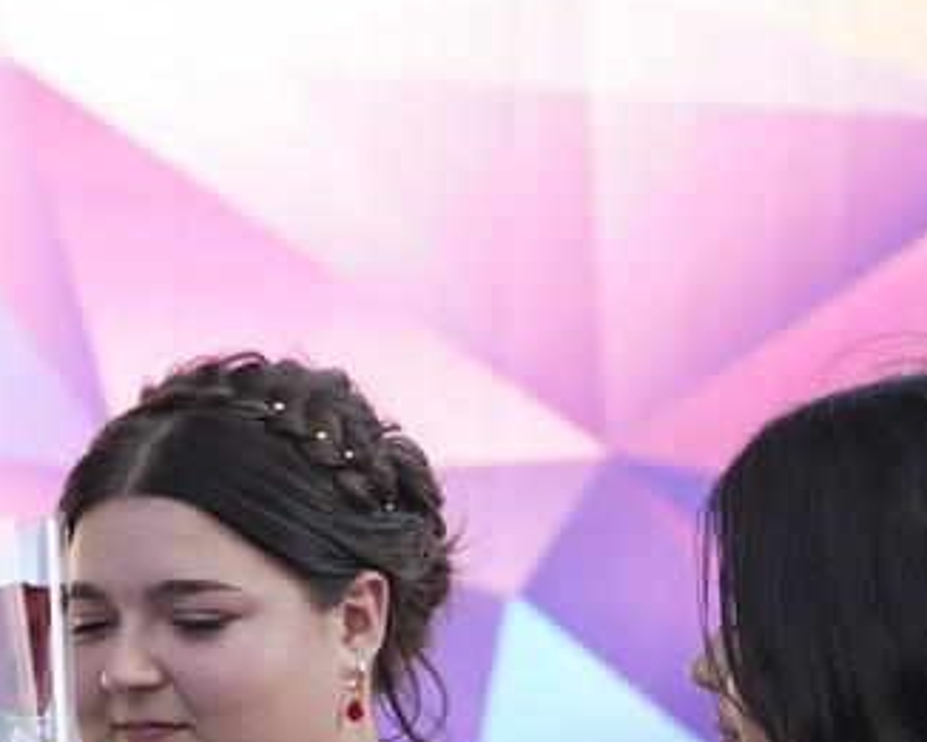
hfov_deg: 5.2
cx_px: -9
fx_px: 10241
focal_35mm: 373
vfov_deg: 4.1
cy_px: 1437
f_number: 2.8
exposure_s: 1/250
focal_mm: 50.7
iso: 160
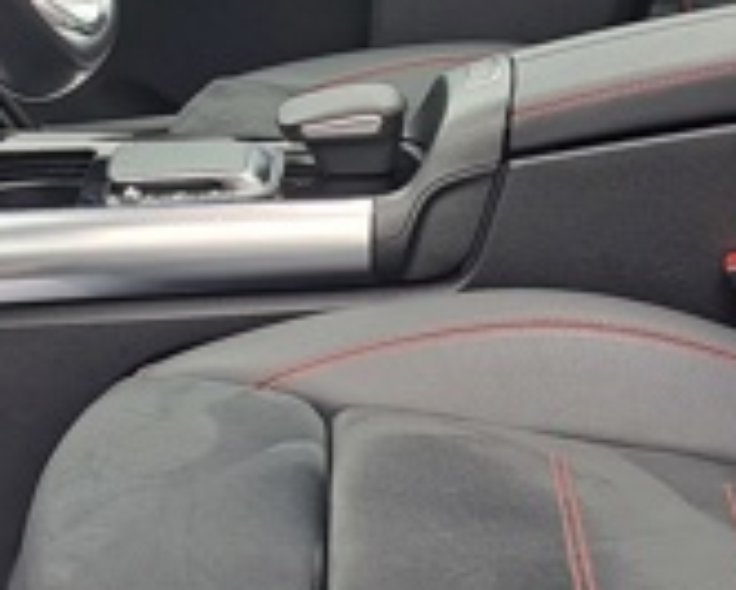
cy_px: 31
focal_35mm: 113
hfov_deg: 16.9
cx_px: 155
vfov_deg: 13.5
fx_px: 2463
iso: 50
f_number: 1.8
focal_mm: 5.23
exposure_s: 1/50
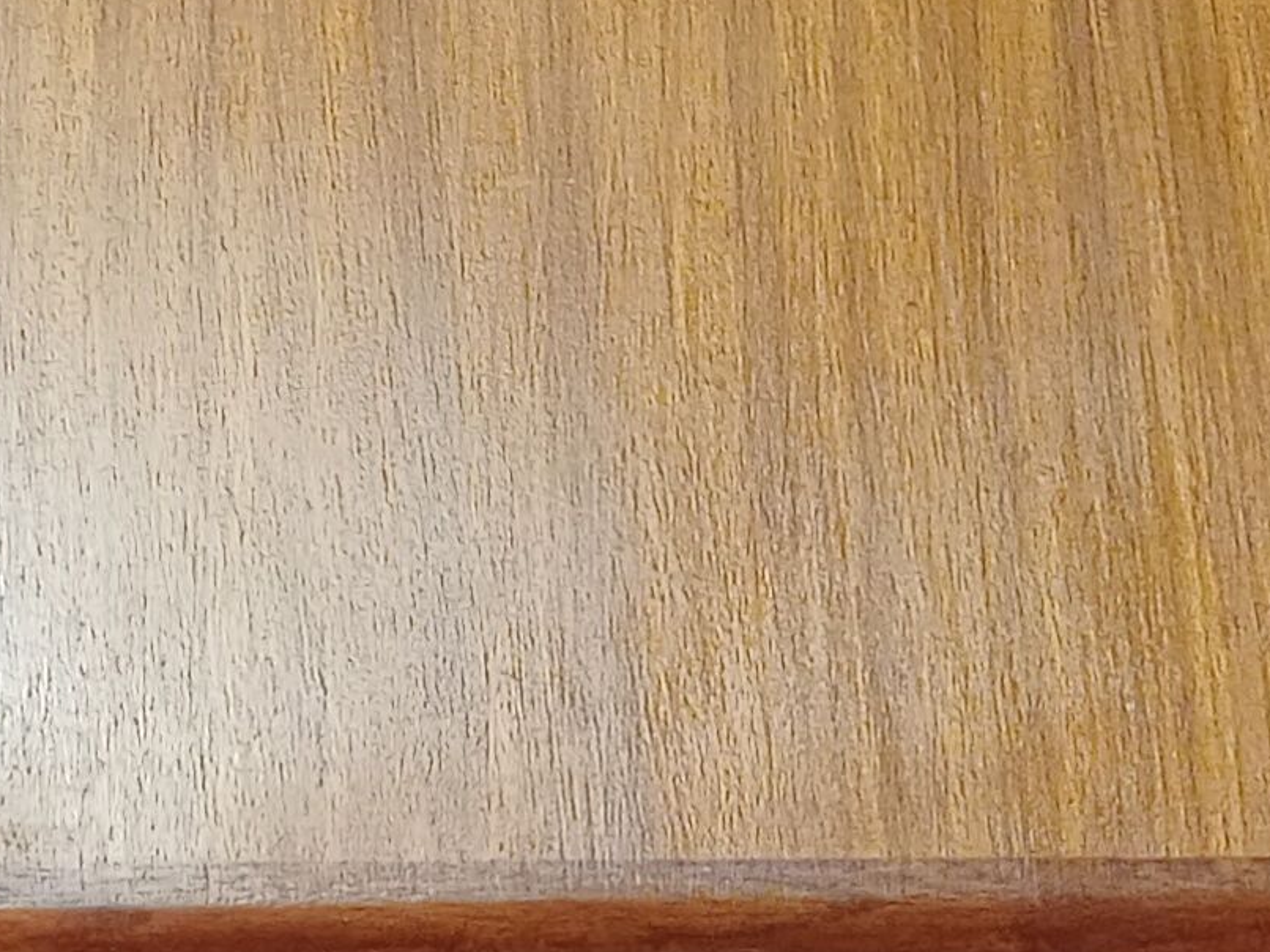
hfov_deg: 14.1
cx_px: 310
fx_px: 5098
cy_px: -807
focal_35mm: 139
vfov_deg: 10.0
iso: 749
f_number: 1.79
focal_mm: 3.77
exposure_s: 1/50
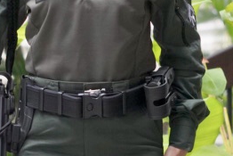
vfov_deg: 3.2
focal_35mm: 431
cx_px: -31
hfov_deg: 4.8
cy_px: 138
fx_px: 2791
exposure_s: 1/160
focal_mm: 70
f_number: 4
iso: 800
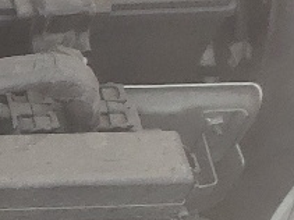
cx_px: -524
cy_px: 89
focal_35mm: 197
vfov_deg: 7.5
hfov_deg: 8.7
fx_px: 1672
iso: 50
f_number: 1.5
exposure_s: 1/1000
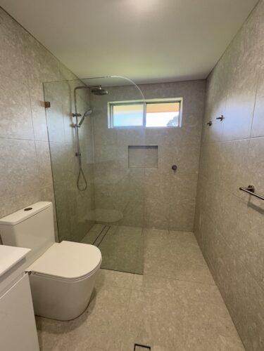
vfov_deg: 102.1
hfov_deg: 85.7
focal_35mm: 14
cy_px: 176
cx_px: 132
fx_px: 142
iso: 160
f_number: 2.2
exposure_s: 1/99
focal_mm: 2.22
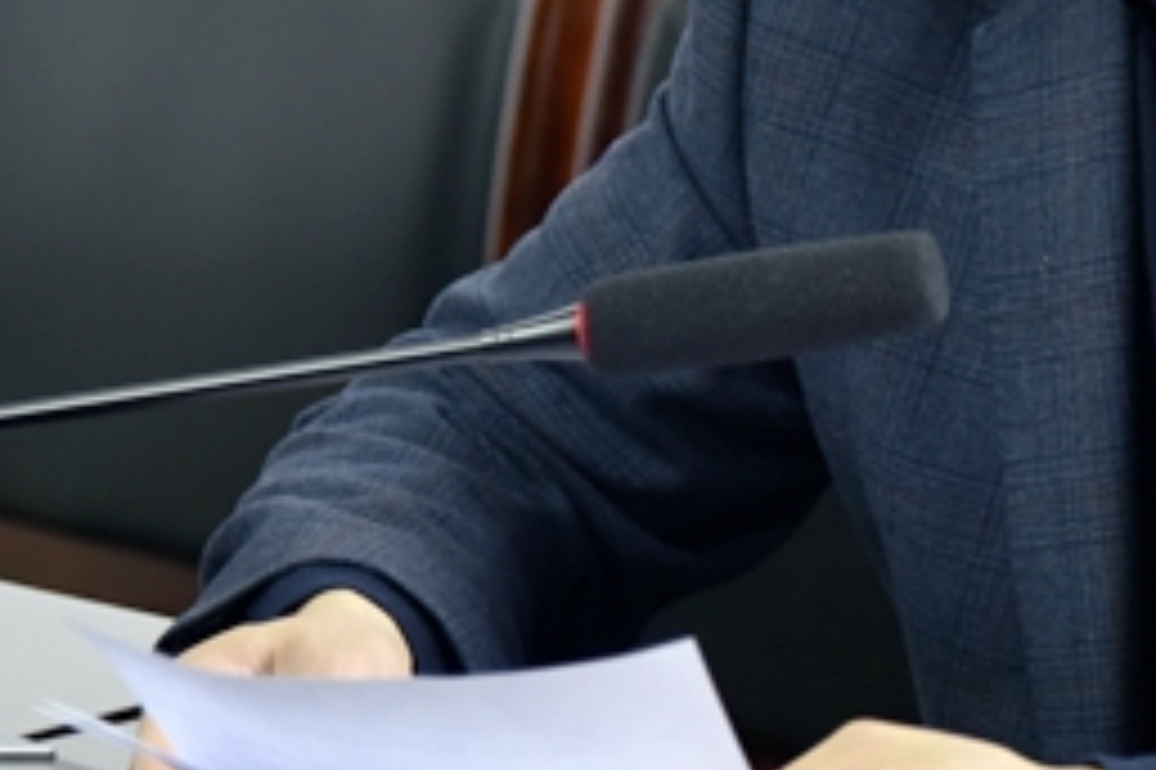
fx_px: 9563
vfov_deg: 4.6
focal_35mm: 298
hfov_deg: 6.9
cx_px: 1102
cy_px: 272
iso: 1000
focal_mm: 85
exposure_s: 1/25
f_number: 4
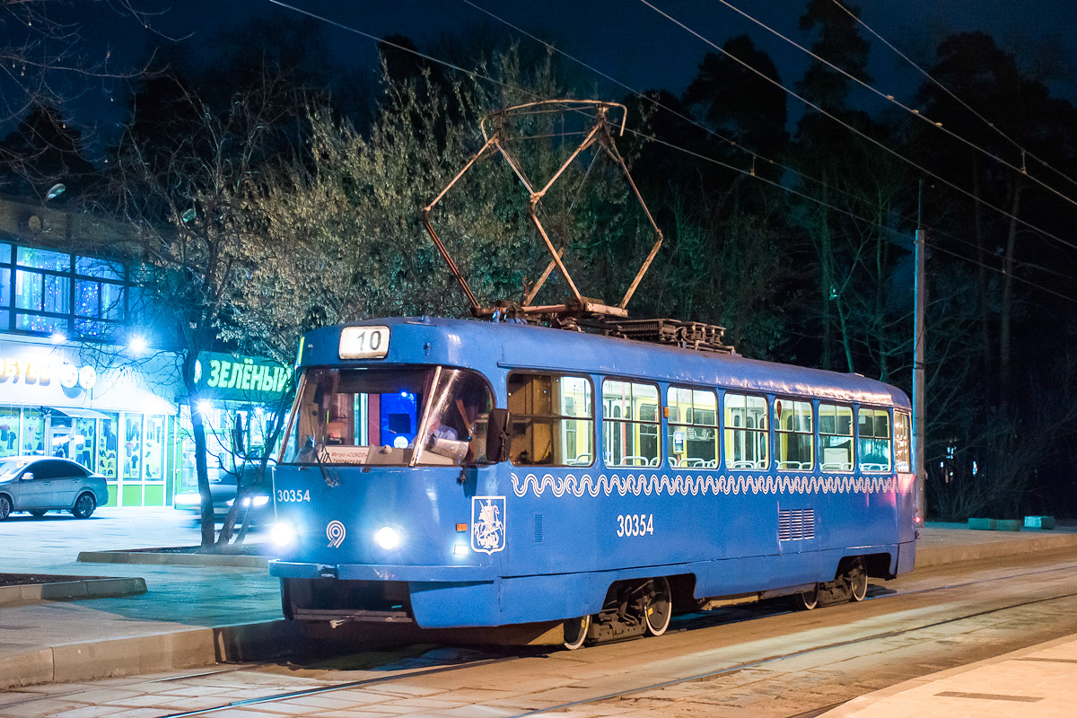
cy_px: 359
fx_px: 1436
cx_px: 538
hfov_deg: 41.1
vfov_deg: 28.1
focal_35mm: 48
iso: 400
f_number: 4
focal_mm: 32
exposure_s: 1/4
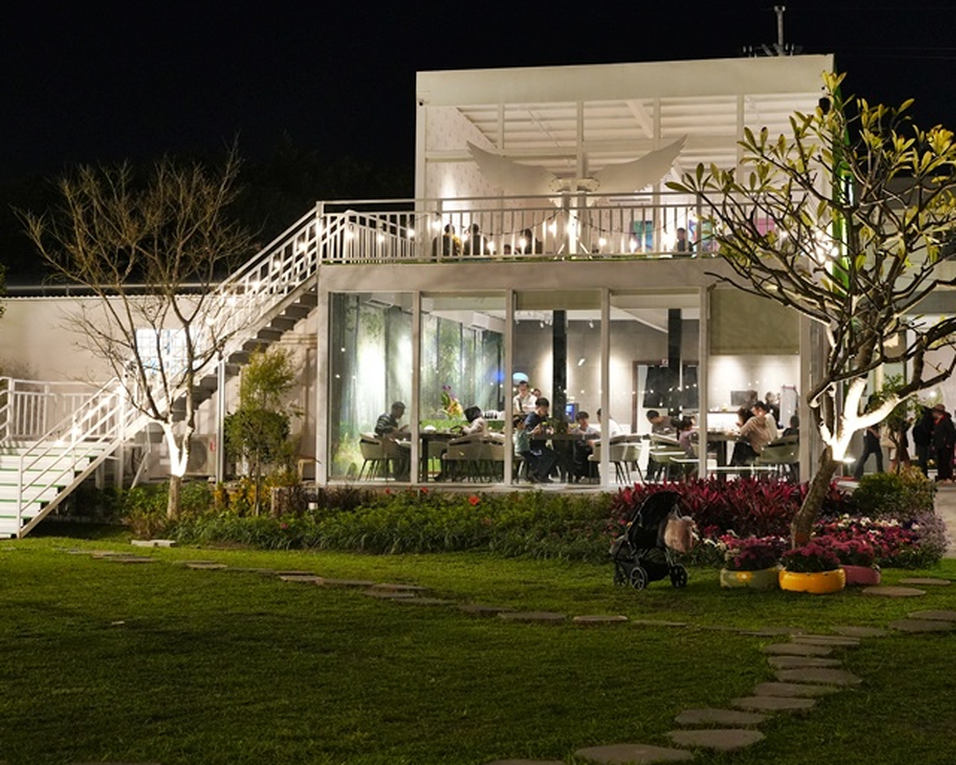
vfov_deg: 27.9
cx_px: 610
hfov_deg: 34.3
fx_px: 1541
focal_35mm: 54
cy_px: 362
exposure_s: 1/80
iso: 3200
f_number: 4.5
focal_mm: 36.3
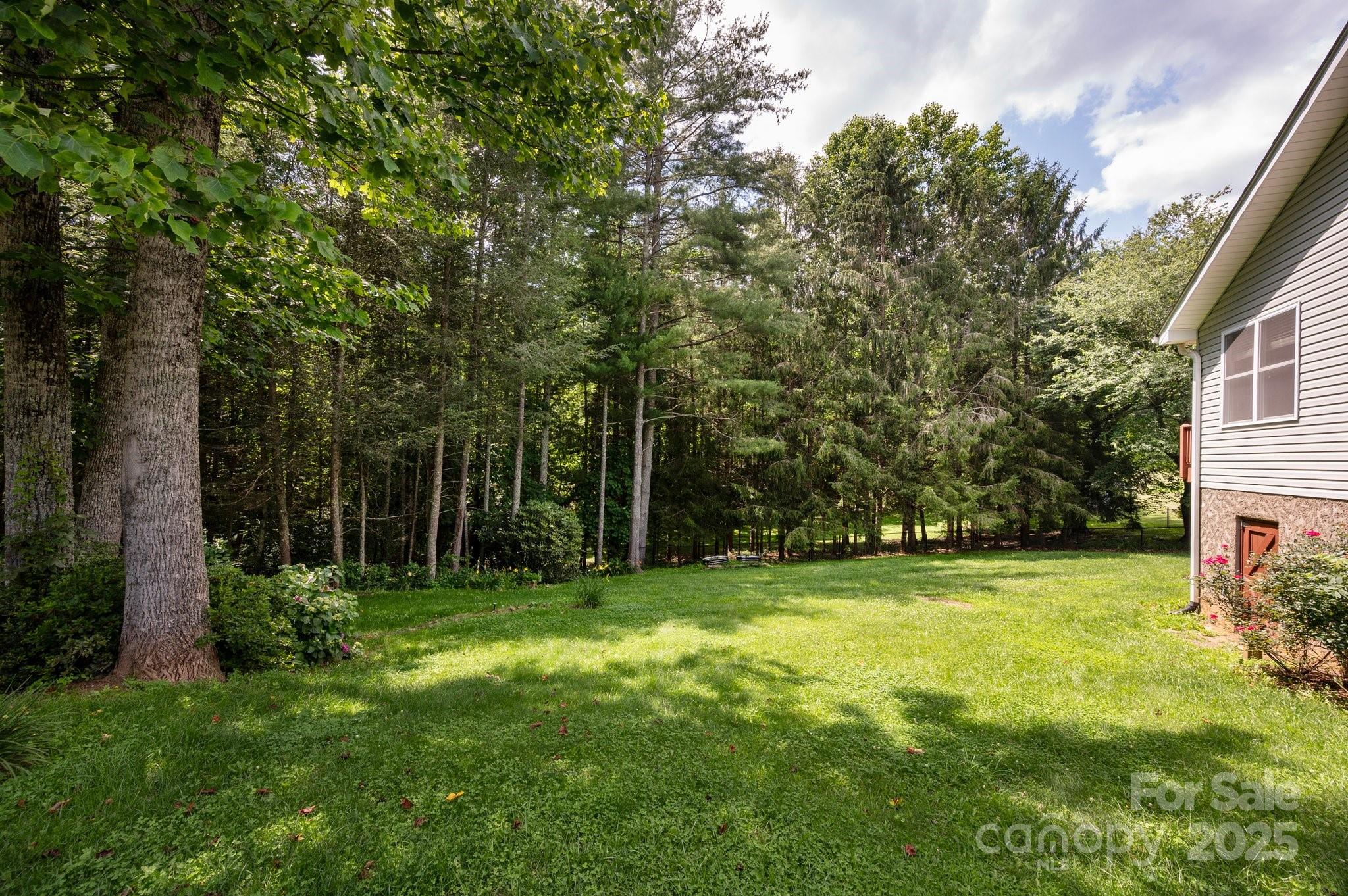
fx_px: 524
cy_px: 448
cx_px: 674
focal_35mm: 14
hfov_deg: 104.3
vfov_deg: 81.1
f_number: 8
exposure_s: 1/250
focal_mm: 14
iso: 250
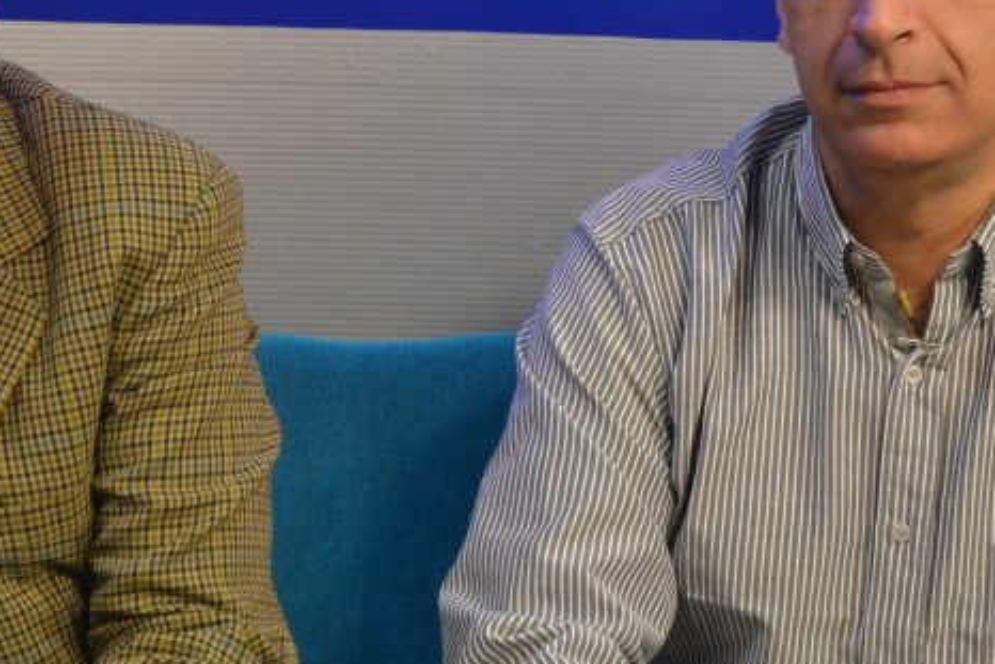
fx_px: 2823
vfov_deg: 13.4
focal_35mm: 102
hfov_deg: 20.0
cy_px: 230
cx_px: 431
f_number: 6.3
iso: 1600
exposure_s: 1/60
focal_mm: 31
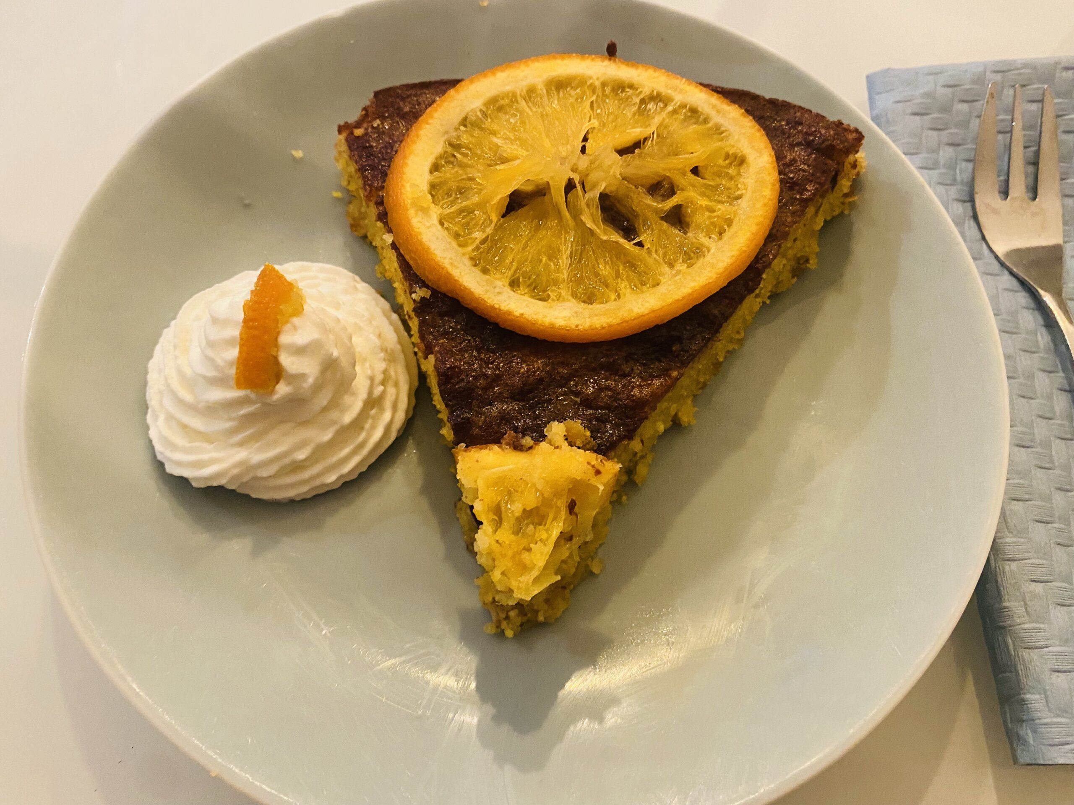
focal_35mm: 26
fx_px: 807
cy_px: 402
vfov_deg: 53.1
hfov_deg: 67.3
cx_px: 537
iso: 400
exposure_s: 1/33
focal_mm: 4.25
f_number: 1.8
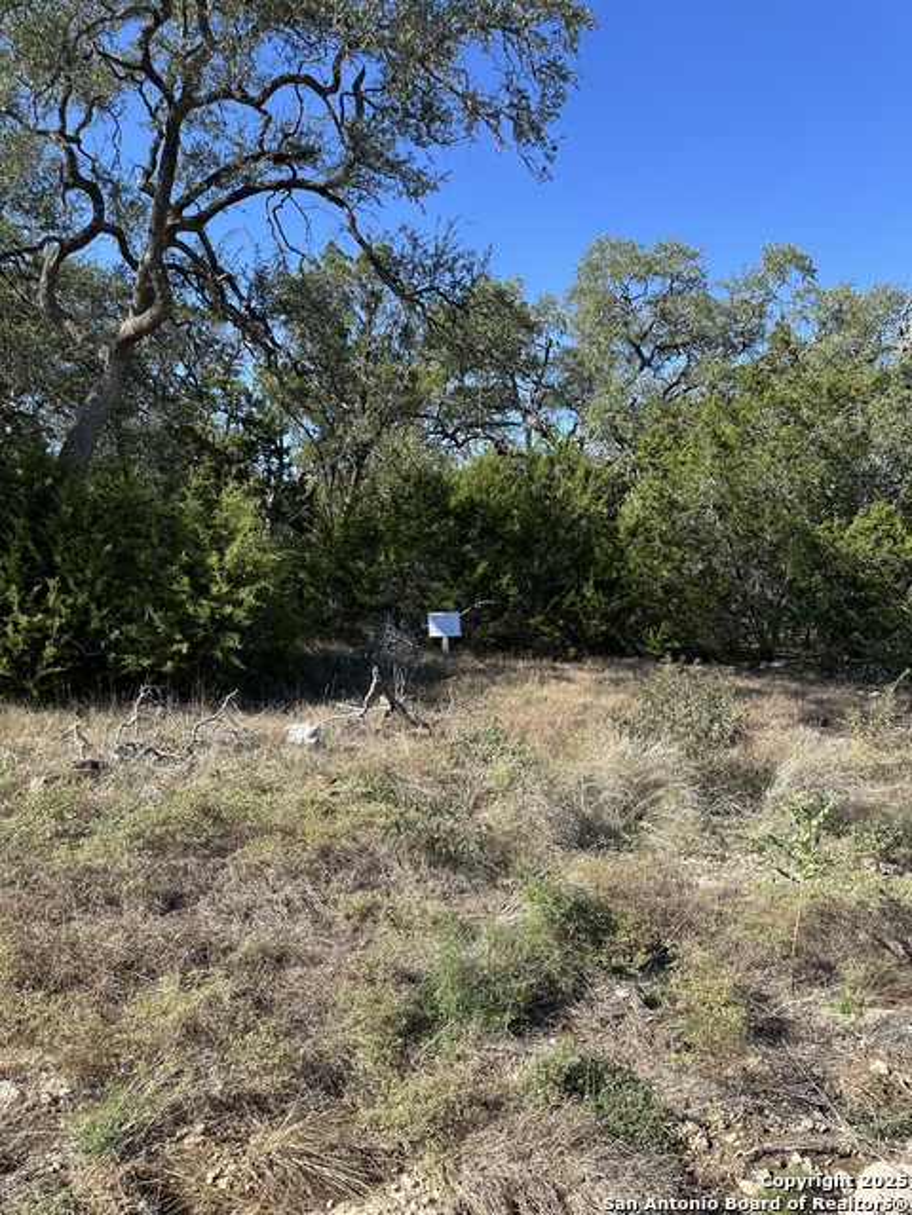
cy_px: 608
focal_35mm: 24
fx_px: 843
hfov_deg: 56.8
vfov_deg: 71.6
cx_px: 456
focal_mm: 6.86
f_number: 1.78
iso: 80
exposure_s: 1/2155
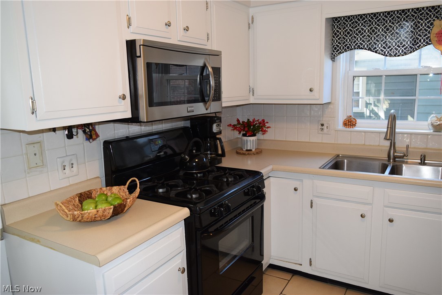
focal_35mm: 27
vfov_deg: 47.9
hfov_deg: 67.4
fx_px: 331
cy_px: 148
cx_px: 221
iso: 800
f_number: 4.5
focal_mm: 18
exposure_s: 1/80
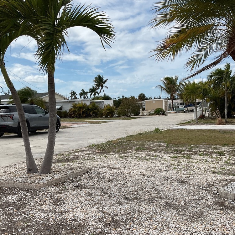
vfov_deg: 46.5
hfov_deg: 47.2
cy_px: 156
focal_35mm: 35
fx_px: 269
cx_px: 118
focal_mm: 3
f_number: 1.8
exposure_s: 1/3125
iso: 16
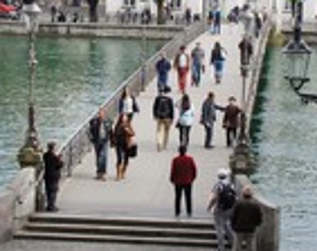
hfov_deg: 14.0
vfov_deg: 11.1
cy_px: 66
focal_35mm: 138
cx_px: 148
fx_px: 1291
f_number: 8
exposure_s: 1/60
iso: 100
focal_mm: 30
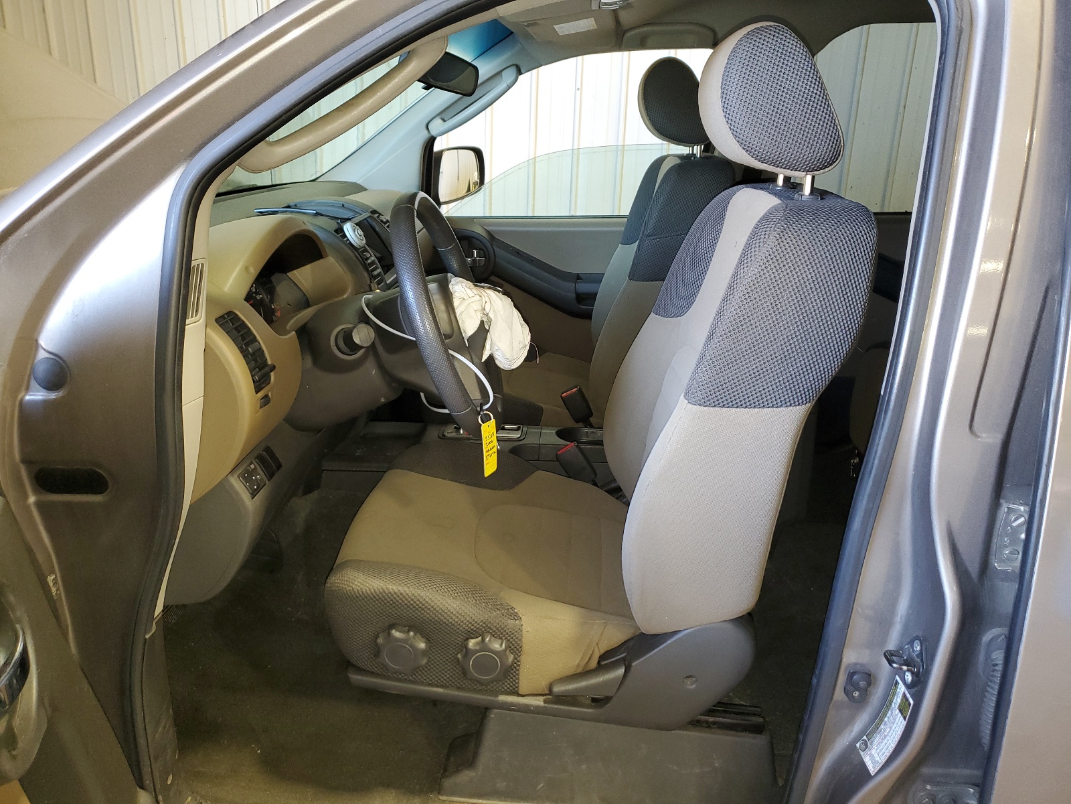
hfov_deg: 67.3
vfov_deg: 53.1
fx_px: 804
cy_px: 402
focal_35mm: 26
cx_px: 536
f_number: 1.5
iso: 110
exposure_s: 1/24
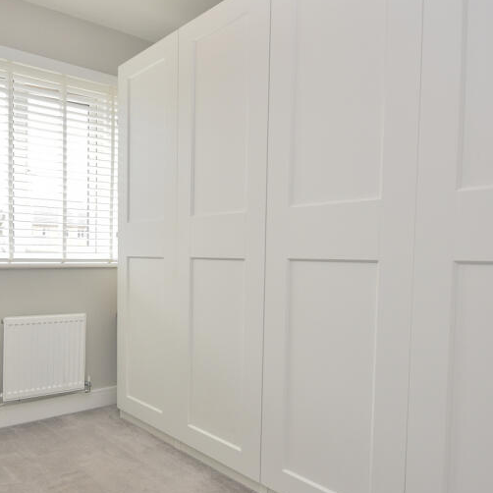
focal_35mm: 26
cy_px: 268
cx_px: 101
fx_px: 419
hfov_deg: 56.7
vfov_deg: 60.9
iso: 360
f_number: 4.5
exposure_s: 1/200
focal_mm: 10
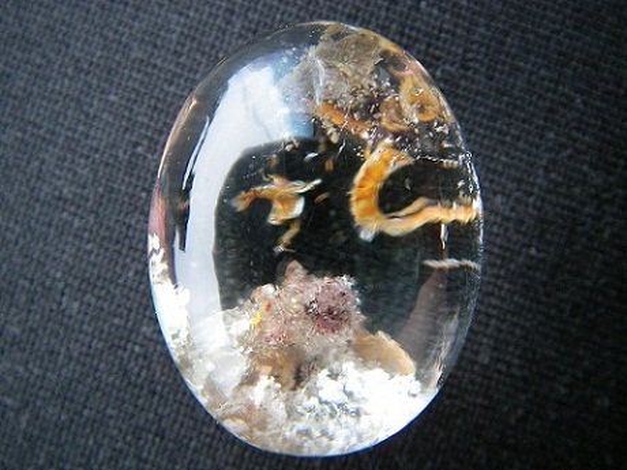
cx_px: 314
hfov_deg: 49.0
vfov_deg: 37.7
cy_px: 235
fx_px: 688
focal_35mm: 38
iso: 100
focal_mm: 6.3
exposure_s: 1/2.6
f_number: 3.3
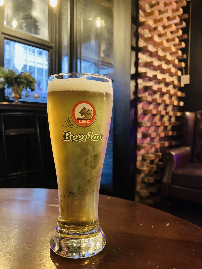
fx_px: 218
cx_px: 101
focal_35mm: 28
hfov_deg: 49.7
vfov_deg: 63.4
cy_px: 134
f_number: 1.8
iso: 640
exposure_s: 1/17
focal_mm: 3.99
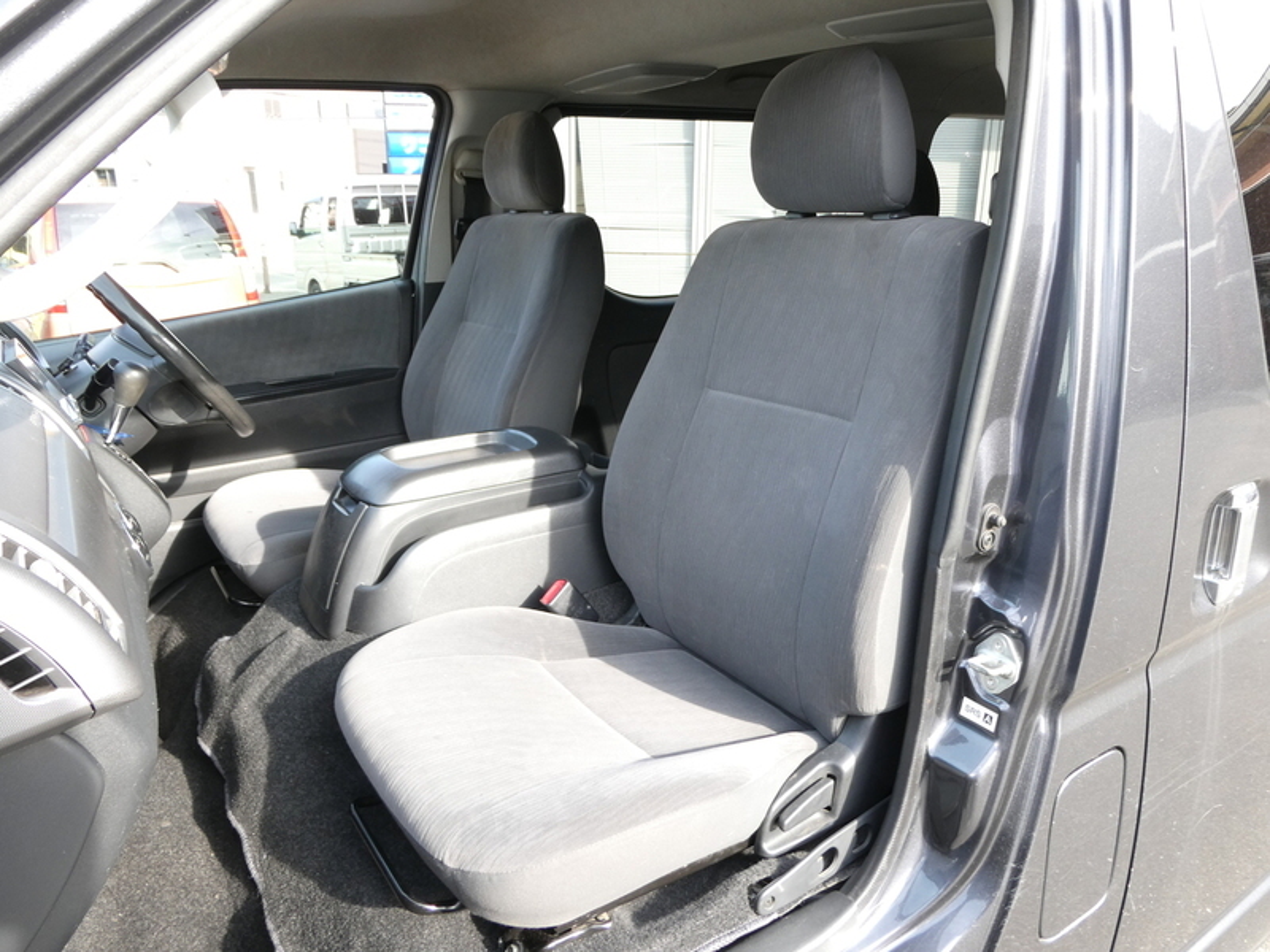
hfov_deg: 71.6
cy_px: 476
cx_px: 635
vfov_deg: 56.8
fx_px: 881
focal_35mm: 24
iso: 80
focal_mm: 4.3
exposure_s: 1/60
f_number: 3.3
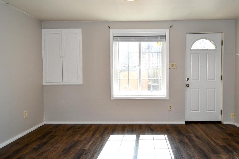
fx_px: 146
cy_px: 82
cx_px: 133
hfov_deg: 78.3
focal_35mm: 22
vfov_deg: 57.2
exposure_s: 1/100
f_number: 5
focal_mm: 12
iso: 200
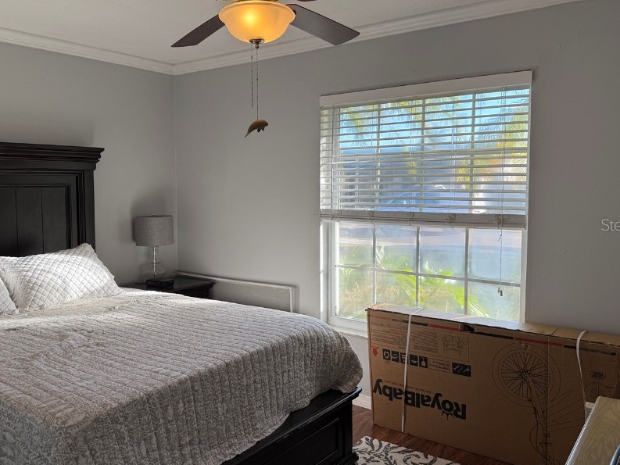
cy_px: 224
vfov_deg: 45.4
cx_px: 274
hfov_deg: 58.2
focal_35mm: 31
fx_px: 555
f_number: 1.78
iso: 100
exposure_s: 1/393
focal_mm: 6.76
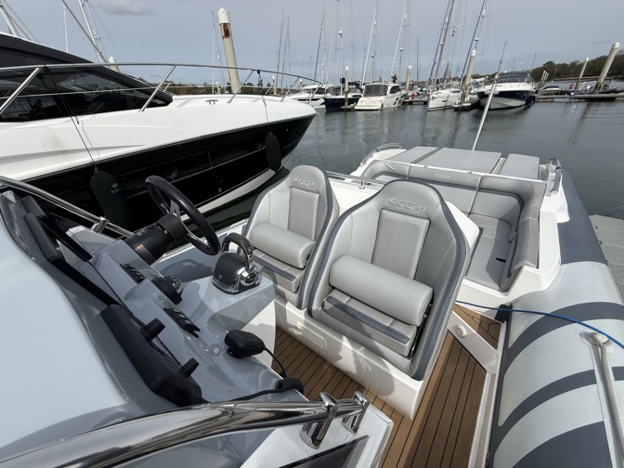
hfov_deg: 102.1
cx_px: 312
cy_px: 234
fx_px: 252
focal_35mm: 14
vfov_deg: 85.7
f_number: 2.2
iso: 50
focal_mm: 2.2
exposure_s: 1/3460
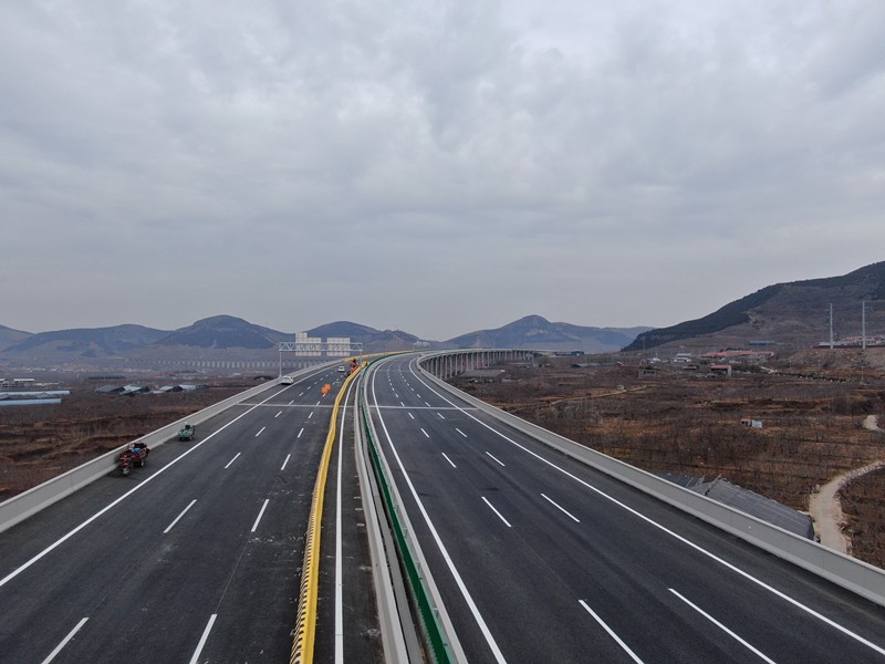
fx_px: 614
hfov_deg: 71.6
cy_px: 332
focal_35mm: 24
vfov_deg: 56.8
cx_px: 442
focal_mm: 4.39
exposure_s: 1/500
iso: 100
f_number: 2.8
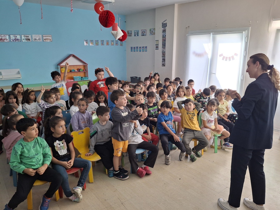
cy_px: 104
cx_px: 150
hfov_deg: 65.2
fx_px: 218
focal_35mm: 27
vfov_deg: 51.4
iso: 200
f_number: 1.8
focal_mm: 4.69
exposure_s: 1/100
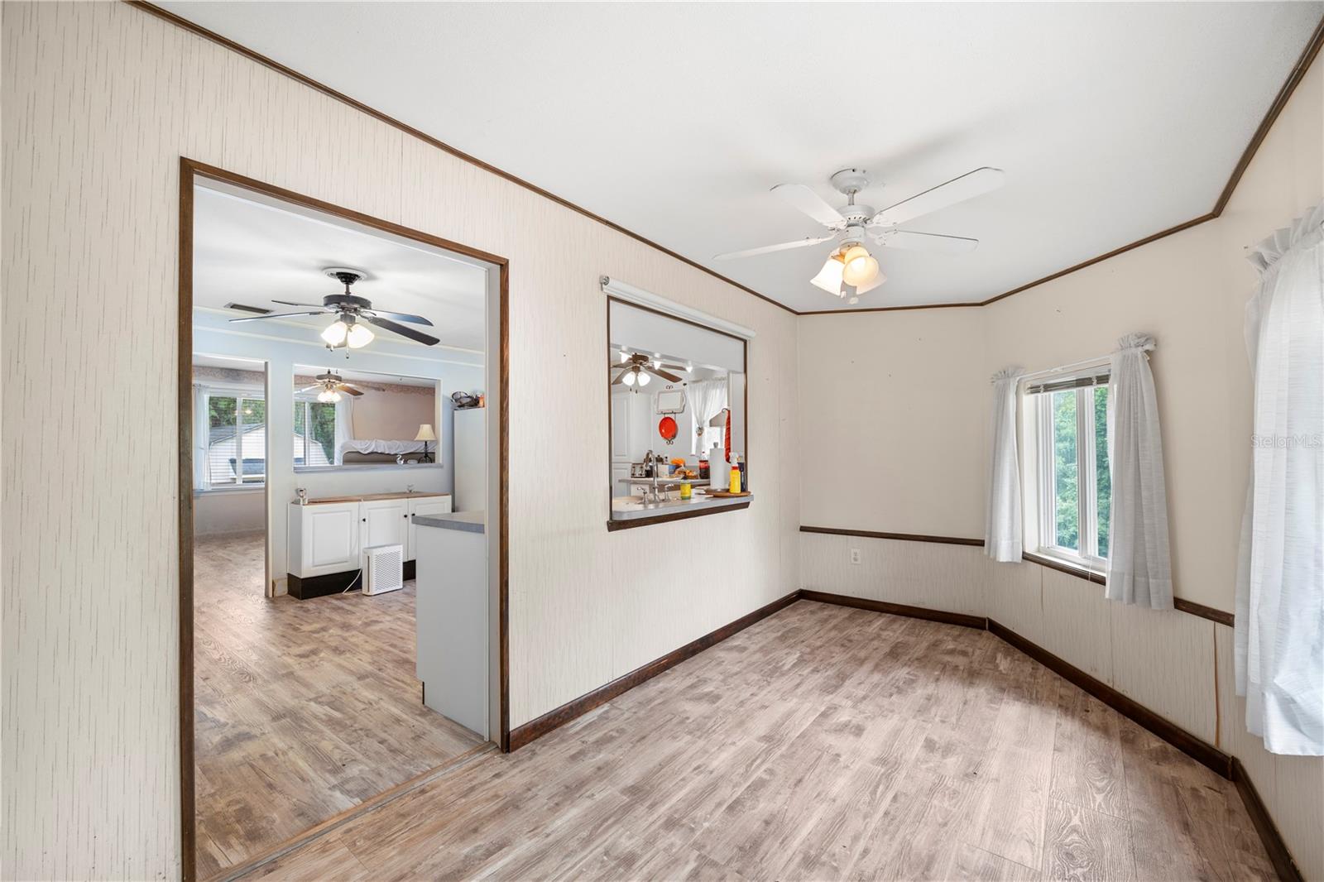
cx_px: 662
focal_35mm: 14
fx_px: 515
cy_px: 441
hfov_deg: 104.3
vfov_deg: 81.2
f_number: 7.1
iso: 320
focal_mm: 14
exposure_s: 1/2.5
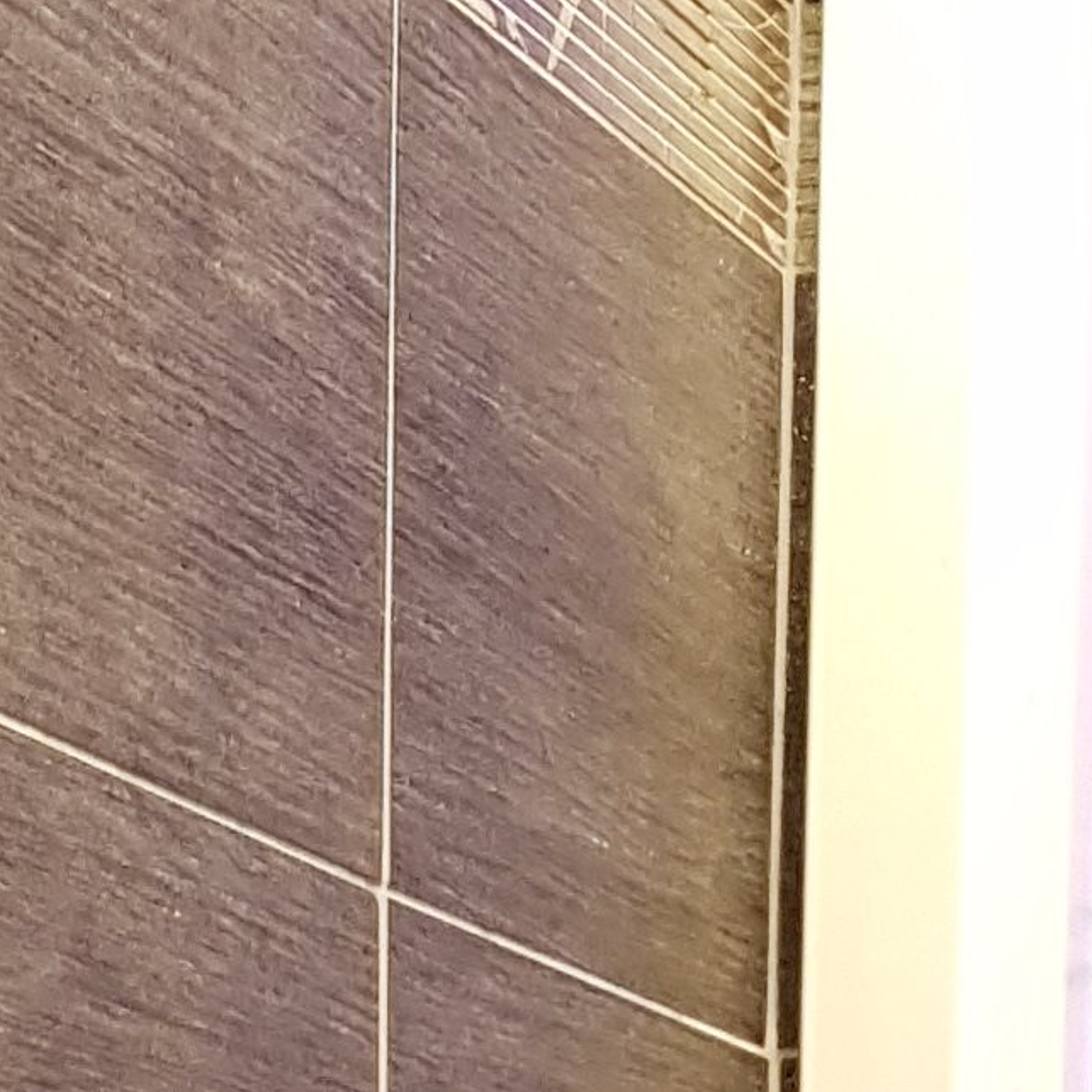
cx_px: 632
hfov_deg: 12.1
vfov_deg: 10.8
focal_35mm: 144
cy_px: 2362
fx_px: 5139
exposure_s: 1/17
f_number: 1.7
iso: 250
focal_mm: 4.2
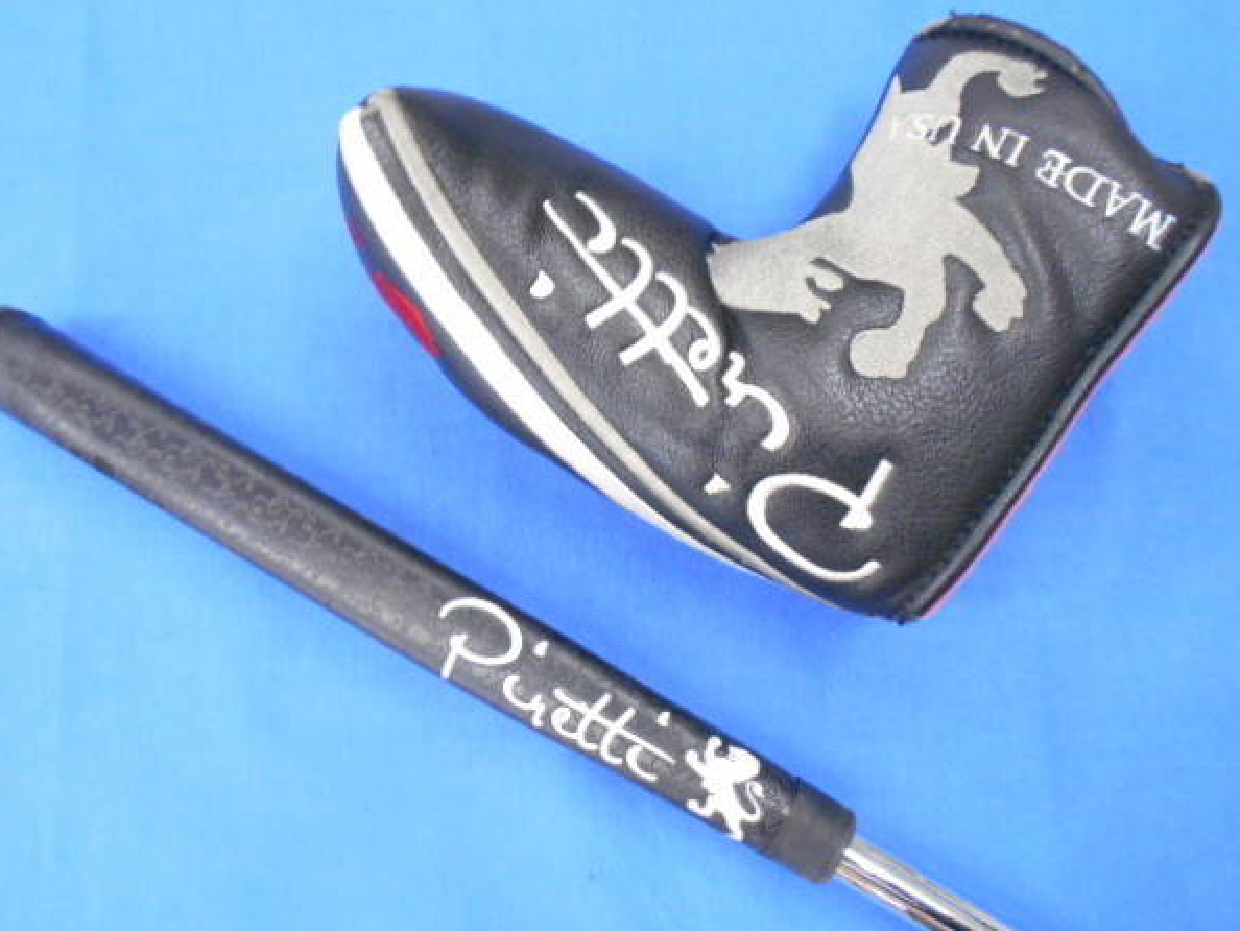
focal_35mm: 28
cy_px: 461
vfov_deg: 49.8
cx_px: 605
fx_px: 1003
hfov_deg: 63.4
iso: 400
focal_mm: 4.6
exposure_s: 1/25
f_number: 3.2
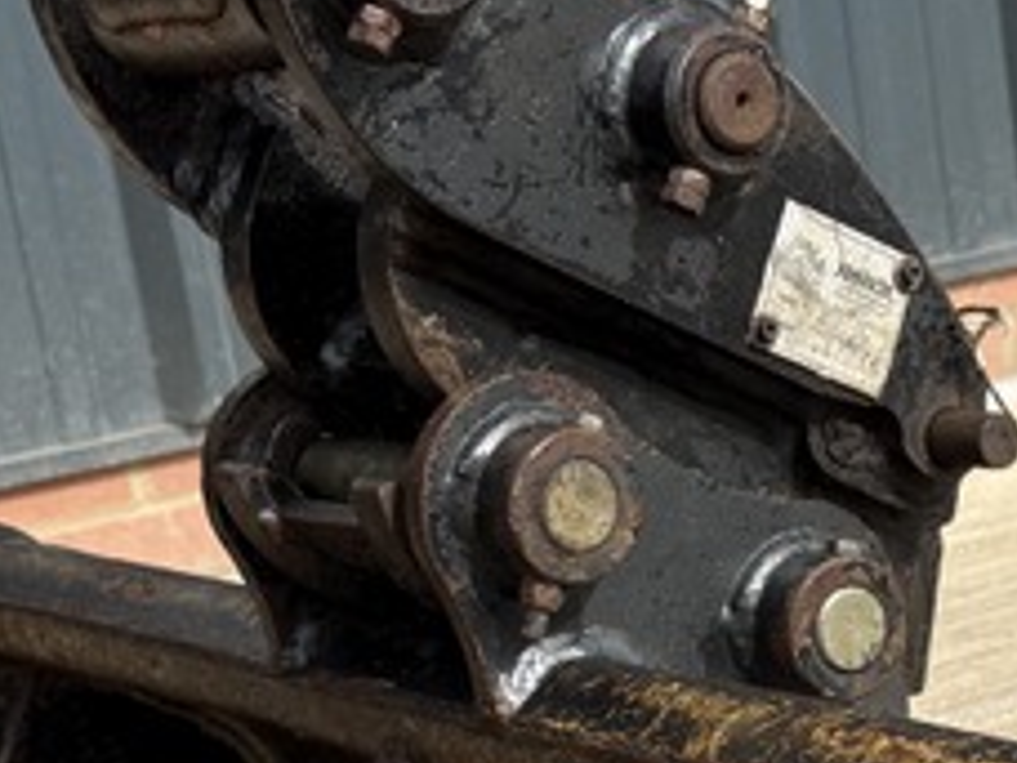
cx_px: 843
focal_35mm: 108
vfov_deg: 13.4
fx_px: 3173
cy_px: 839
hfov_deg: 18.0
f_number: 1.78
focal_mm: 6.76
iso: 80
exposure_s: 1/2445
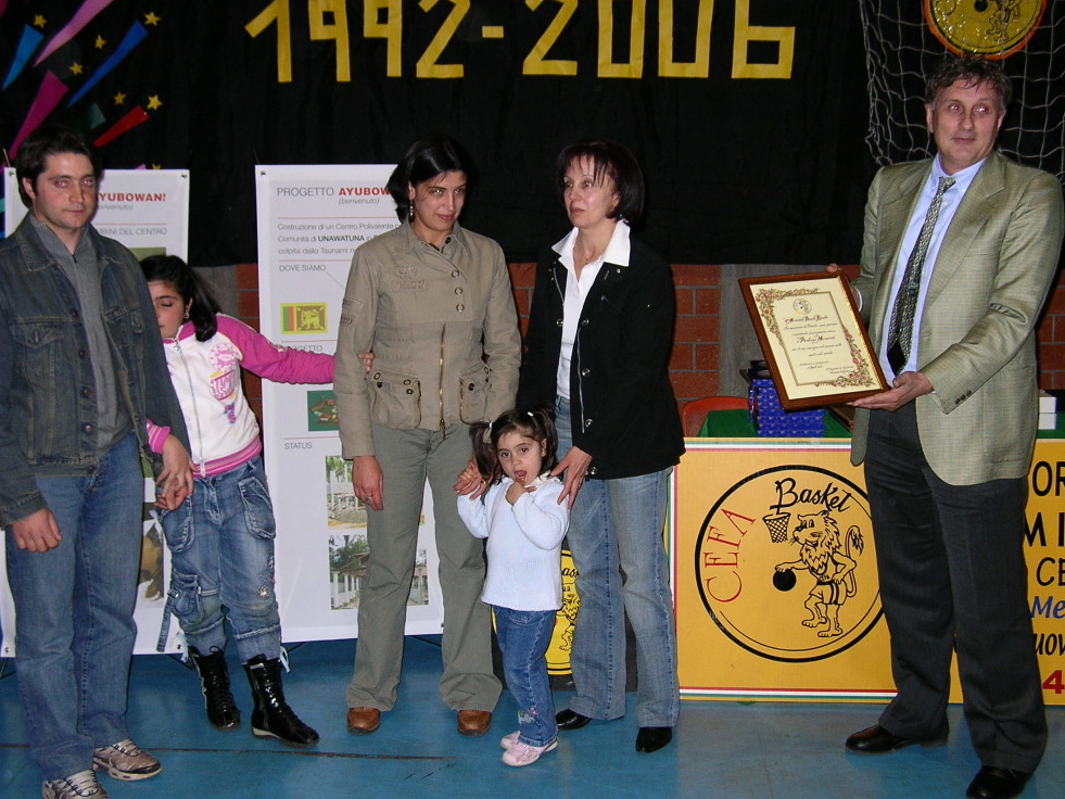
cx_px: 541
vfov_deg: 29.7
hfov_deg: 38.9
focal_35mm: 49
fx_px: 1508
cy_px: 410
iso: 72
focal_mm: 7.8
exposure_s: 1/60.1
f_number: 2.9
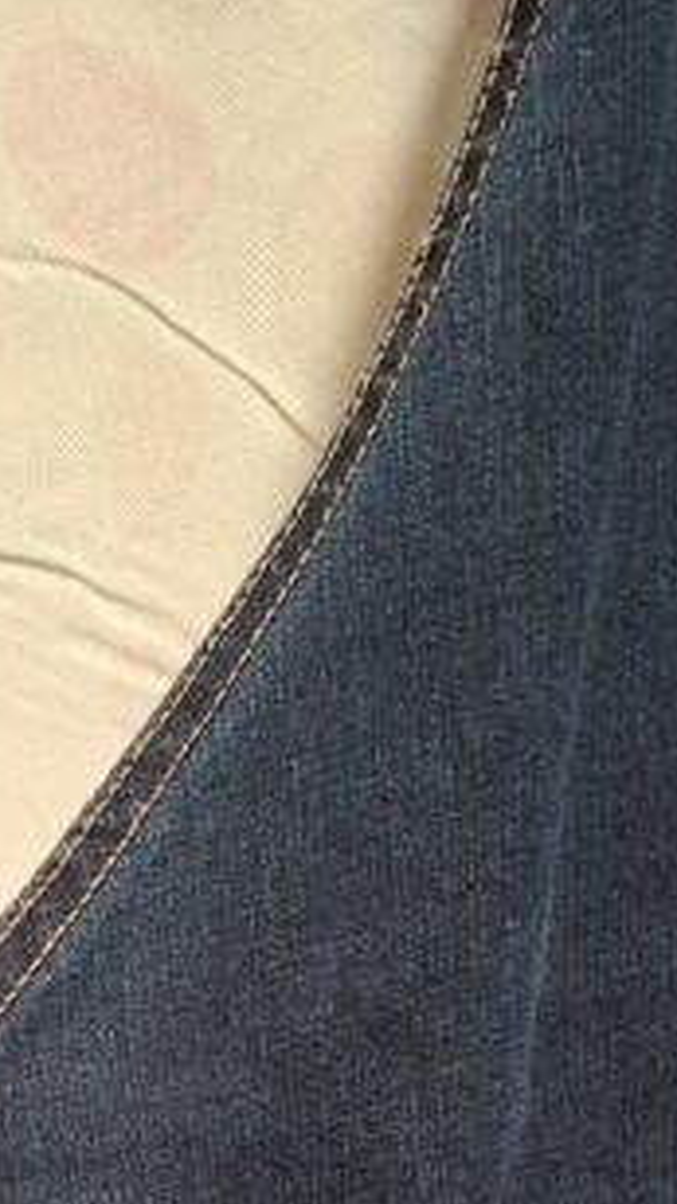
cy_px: 1489
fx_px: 2077
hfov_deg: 18.4
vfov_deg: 27.8
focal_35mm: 65
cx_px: 196
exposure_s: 1/50
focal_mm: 5.54
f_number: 1.8
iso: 250
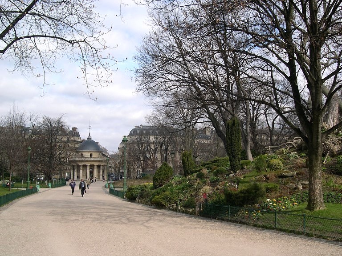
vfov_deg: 37.7
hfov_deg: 49.0
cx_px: 171
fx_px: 375
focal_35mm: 38
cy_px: 128
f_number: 7.6
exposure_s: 1/177
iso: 100
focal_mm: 8
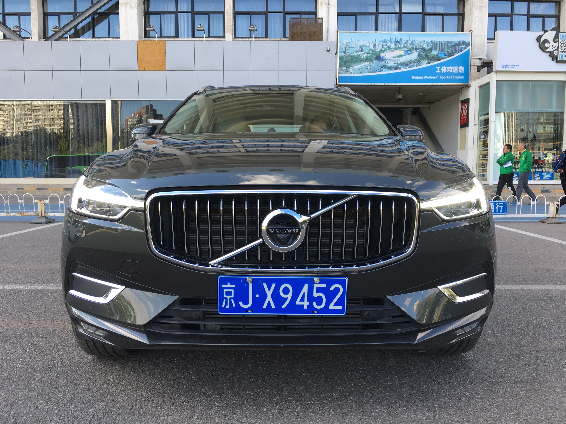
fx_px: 474
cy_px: 212
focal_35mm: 29
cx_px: 283
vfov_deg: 48.2
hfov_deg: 61.7
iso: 25
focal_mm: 4.15
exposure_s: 1/173
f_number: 2.2
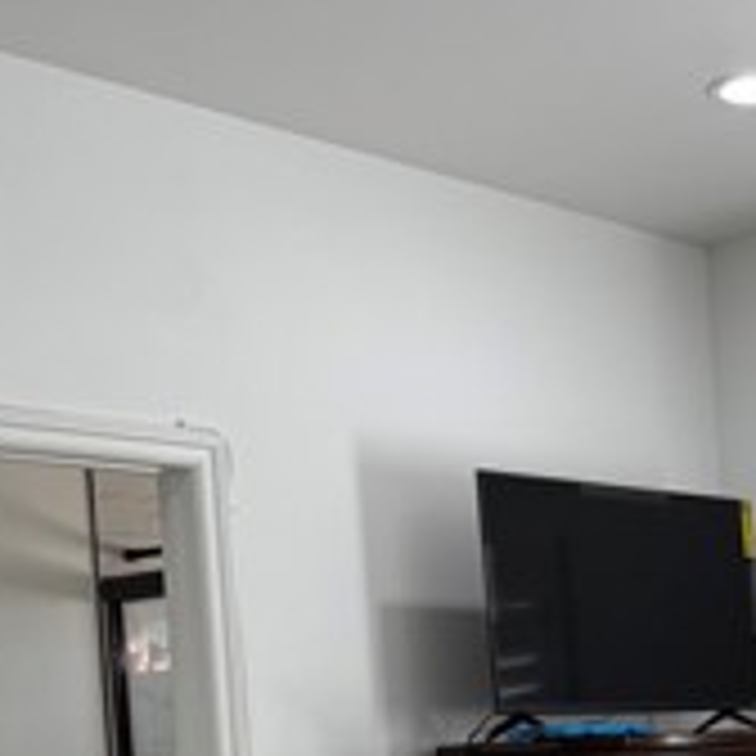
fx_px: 2001
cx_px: 832
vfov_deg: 20.4
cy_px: 824
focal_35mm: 81
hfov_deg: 20.4
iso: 125
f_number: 1.78
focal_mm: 6.76
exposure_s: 1/206
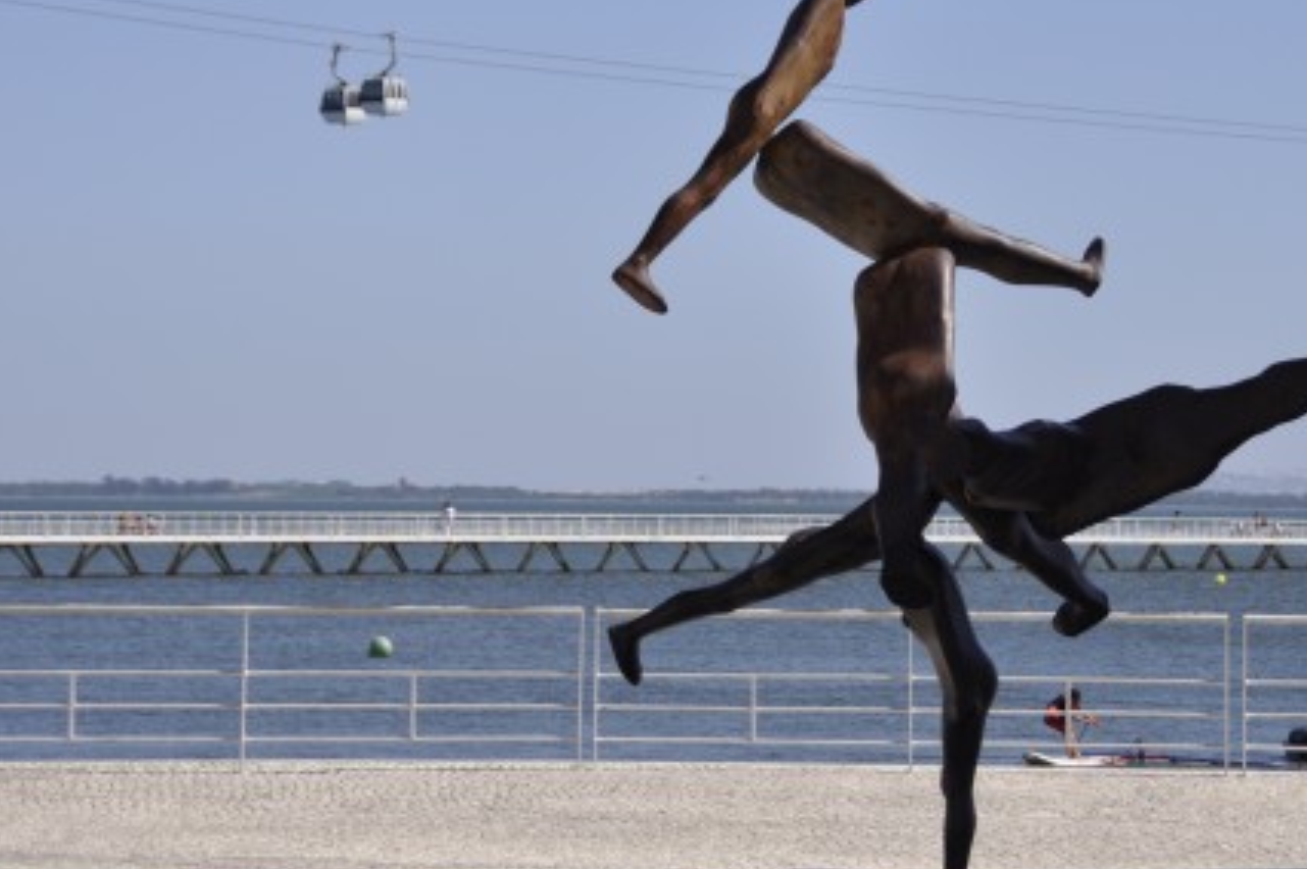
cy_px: 291
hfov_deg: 12.8
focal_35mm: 160
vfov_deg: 8.6
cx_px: 891
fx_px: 5804
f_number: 5
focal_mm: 70
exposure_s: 1/1600
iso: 200
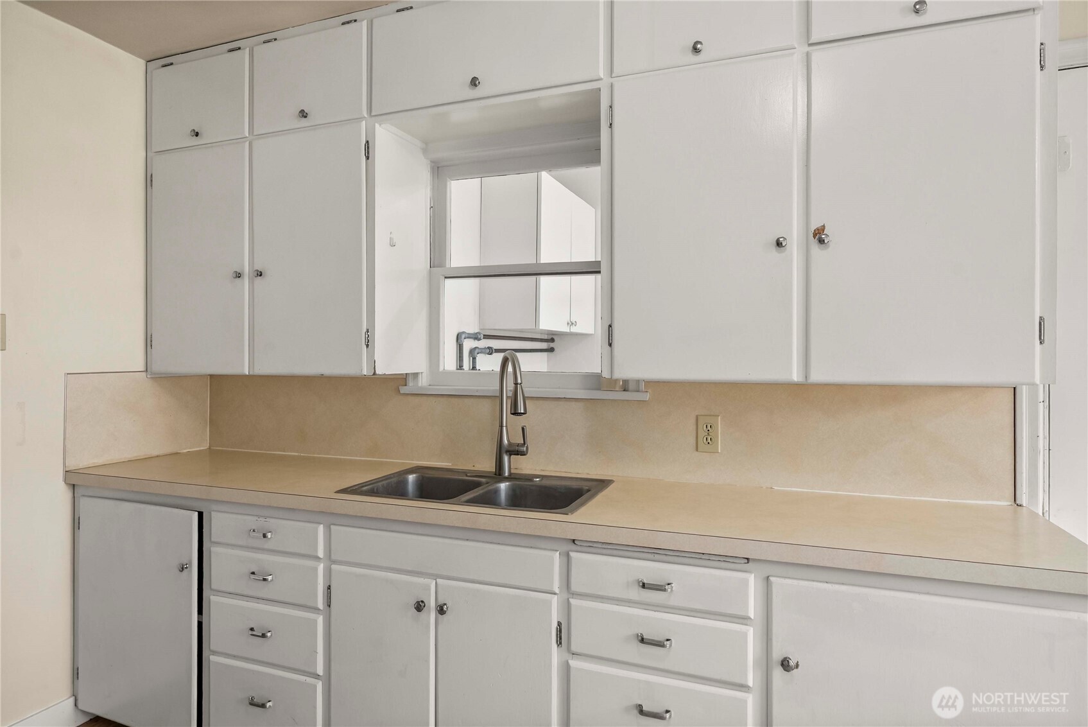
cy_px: 364
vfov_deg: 62.0
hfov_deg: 83.9
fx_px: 605
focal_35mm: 20
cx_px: 544
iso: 250
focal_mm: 20
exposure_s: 1/60
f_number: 7.1
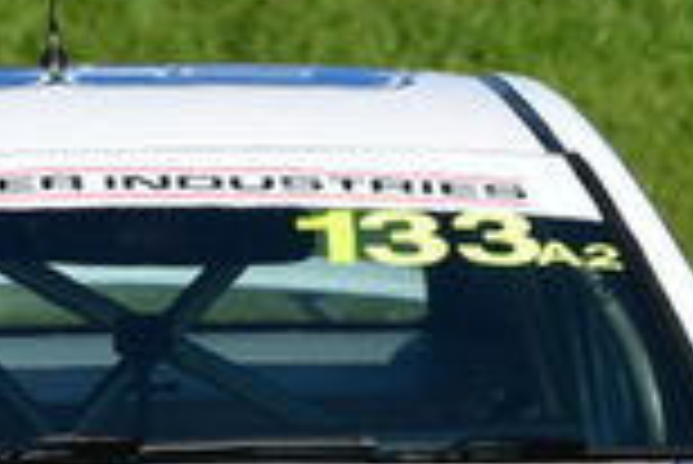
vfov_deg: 0.6
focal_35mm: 2489
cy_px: 342
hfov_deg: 0.8
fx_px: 47957
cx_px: 396
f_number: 11
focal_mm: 320
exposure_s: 1/640
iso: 320
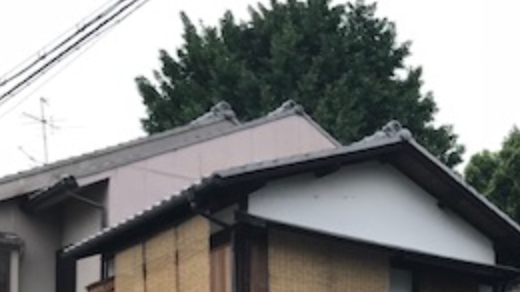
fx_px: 1034
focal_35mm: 75
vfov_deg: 14.7
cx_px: 470
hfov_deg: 27.2
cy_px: 462
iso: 20
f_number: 1.8
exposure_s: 1/529
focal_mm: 3.99
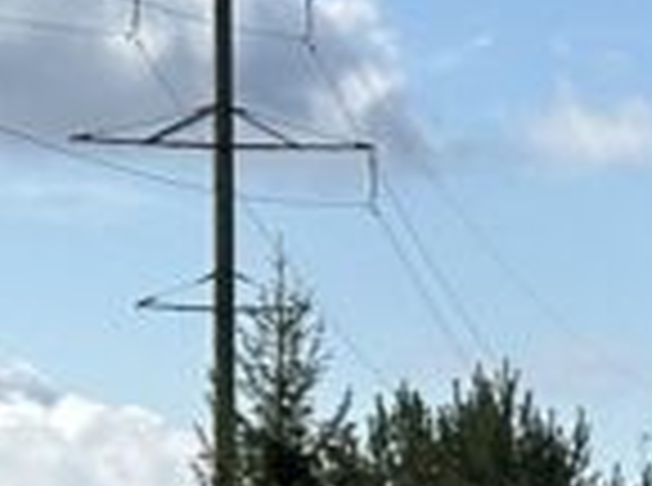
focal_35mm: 340
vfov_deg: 4.3
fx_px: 6388
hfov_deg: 5.4
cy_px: 909
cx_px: 2154
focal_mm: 6.86
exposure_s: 1/5000
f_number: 1.78
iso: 64
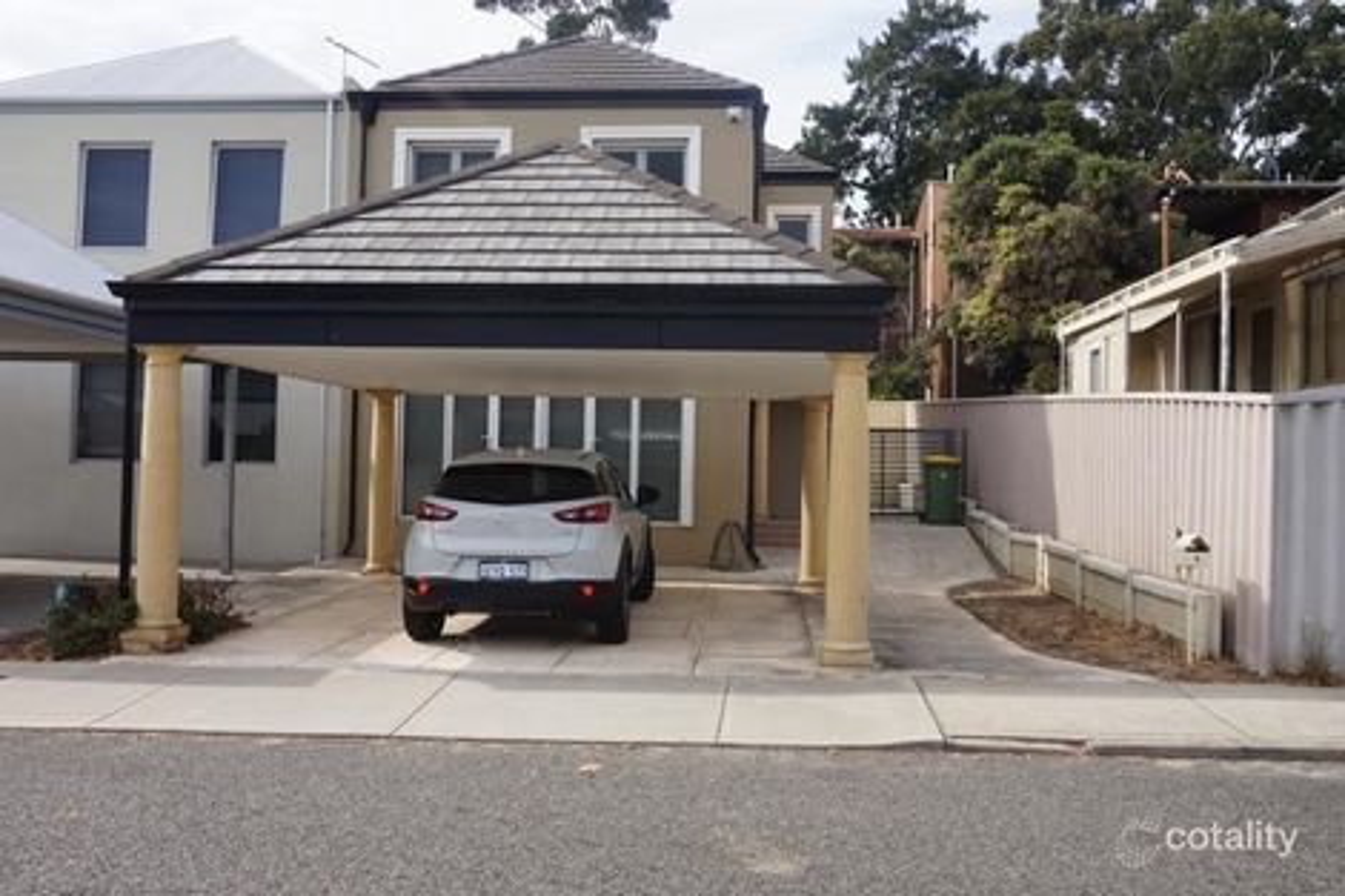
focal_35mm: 30
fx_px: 1120
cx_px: 672
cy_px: 448
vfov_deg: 43.6
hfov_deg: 61.9
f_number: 13
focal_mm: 20
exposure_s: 1/60
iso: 100
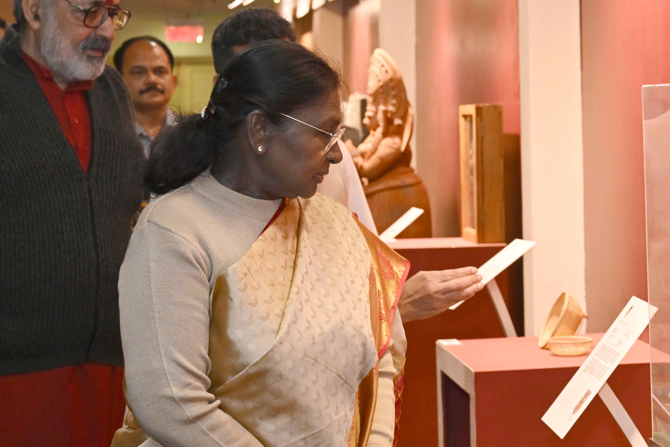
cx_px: 484
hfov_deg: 28.1
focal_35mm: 71
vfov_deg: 19.2
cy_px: 254
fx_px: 1321
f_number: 5.6
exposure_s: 1/200
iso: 1600
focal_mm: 48
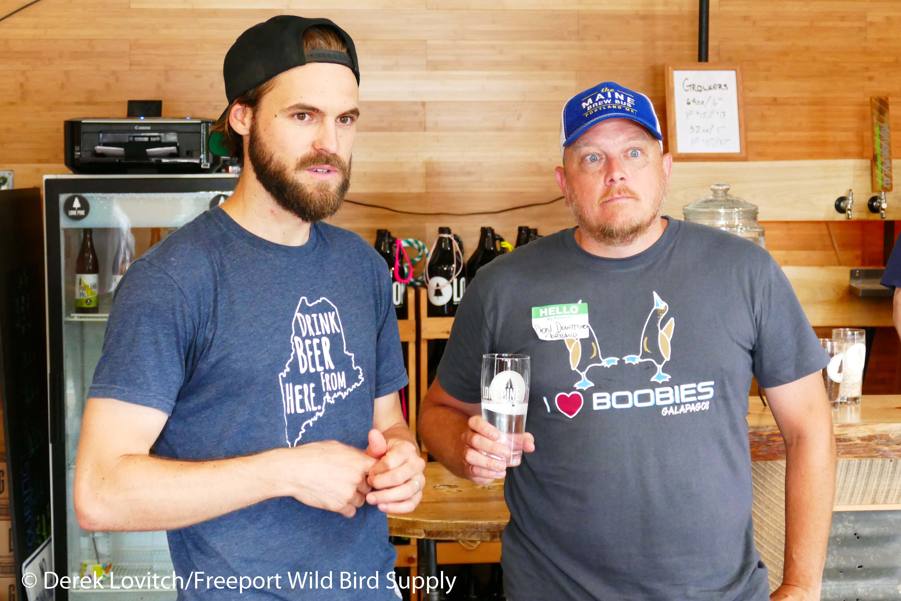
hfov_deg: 31.0
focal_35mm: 65
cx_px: 450
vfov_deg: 20.9
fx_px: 1627
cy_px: 300
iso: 1600
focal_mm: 23.65
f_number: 3.6
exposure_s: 1/60
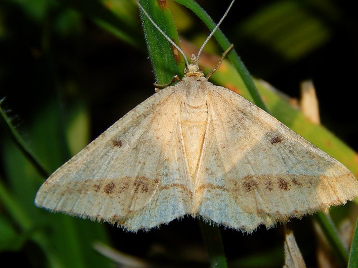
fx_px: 1893
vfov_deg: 8.1
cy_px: 135
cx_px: 195
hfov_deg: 10.8
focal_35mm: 183
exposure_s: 1/250
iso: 125
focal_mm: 28.7
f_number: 10.1
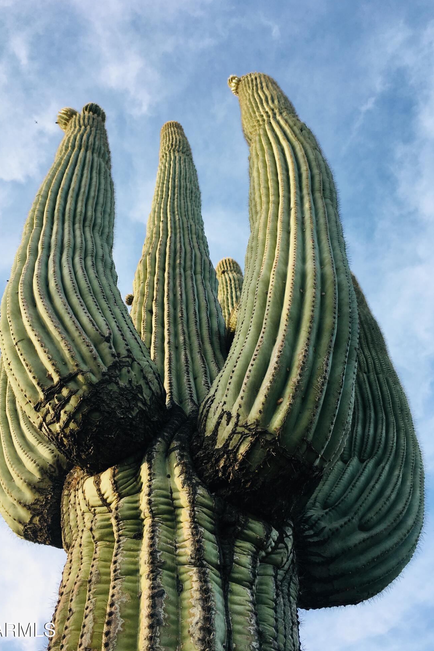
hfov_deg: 42.3
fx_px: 561
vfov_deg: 60.3
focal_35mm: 31
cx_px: 194
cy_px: 326
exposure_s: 1/287
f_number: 2.2
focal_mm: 4.15
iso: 25
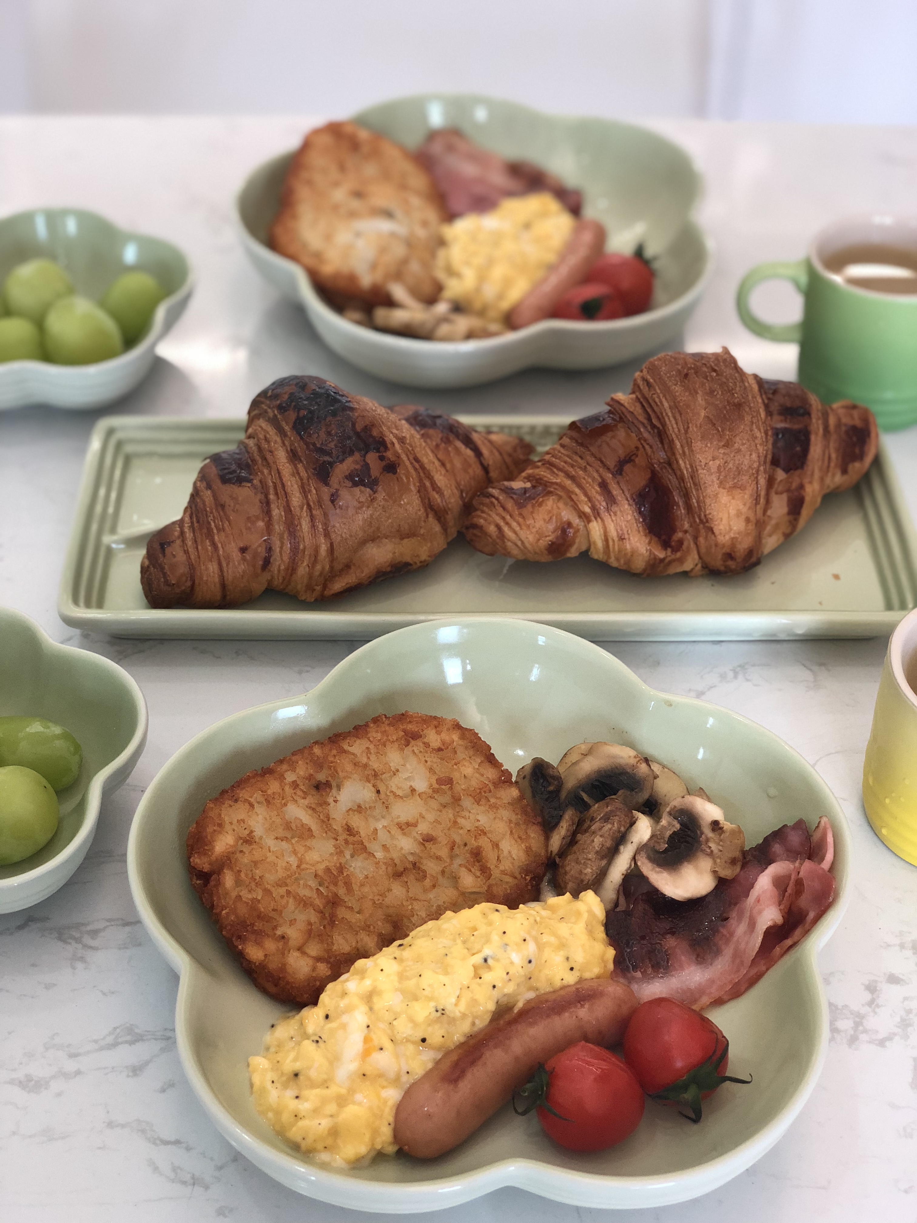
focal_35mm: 52
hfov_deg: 28.0
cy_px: 612
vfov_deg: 36.8
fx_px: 1837
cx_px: 458
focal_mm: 6
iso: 80
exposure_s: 1/50
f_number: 2.4
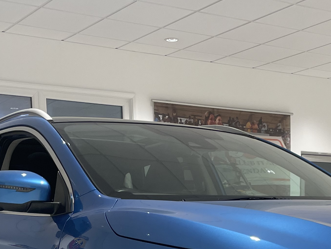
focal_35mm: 77
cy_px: 336
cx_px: 207
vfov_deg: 17.8
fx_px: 736
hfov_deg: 25.3
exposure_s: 1/100
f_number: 1.6
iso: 64
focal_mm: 4.2
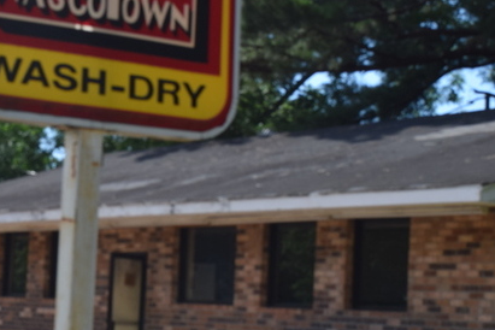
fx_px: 1444
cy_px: 210
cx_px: 107
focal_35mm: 105
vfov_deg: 13.0
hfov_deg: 19.3
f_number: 10
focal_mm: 30
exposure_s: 1/400
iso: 200
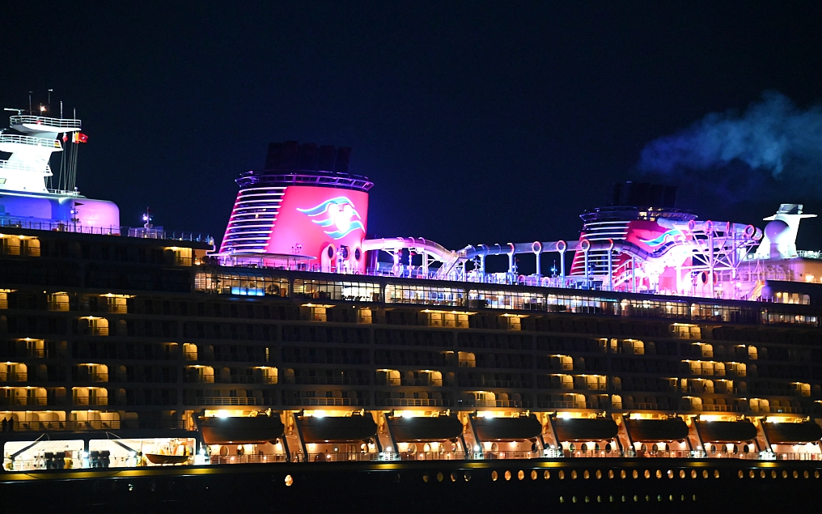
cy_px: 276
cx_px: 411
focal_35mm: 108
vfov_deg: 12.1
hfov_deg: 19.3
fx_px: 2419
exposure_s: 1/60
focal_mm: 105
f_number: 4
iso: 10000
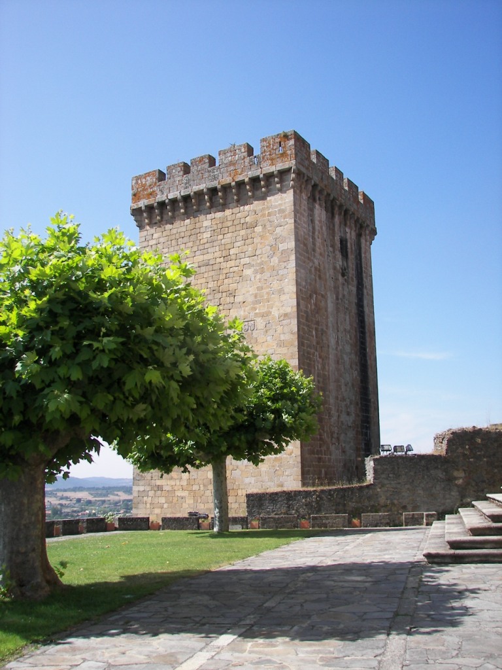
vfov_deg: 51.4
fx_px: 696
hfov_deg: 39.7
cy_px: 335
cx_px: 251
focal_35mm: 36
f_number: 2.8
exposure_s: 1/640
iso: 50
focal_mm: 6
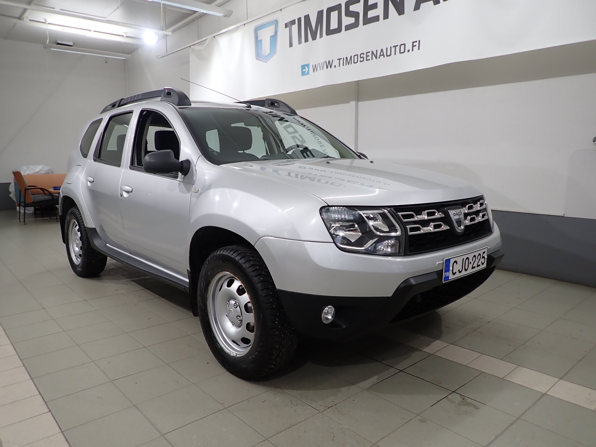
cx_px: 298
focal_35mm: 25
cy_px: 224
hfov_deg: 69.4
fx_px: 430
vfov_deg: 54.9
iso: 100
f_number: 2
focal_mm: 4.5
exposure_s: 1/60
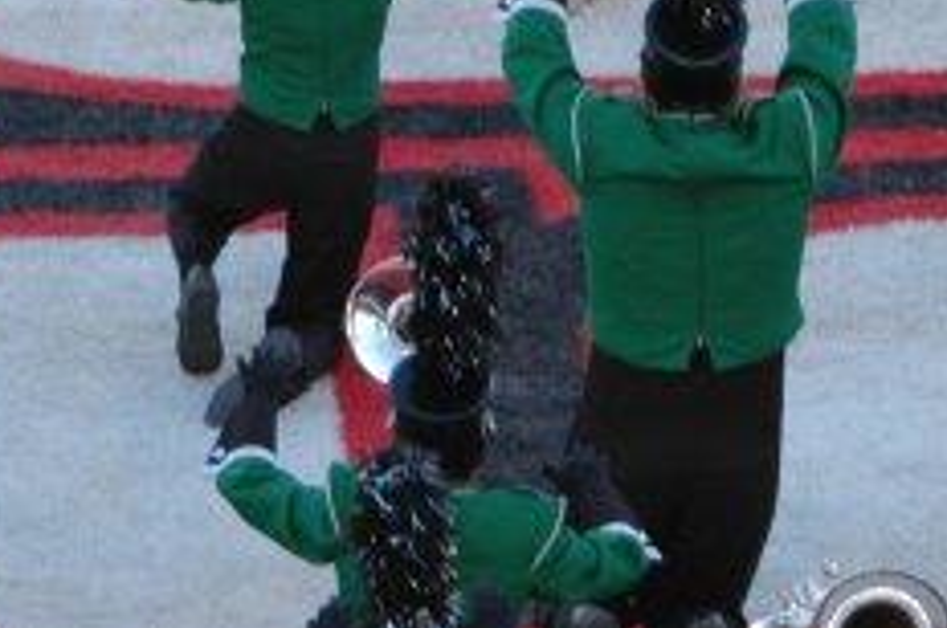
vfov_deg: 1.2
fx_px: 29946
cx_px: 661
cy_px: -444
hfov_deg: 1.8
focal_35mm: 1140
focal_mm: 220
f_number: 5.6
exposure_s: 1/125
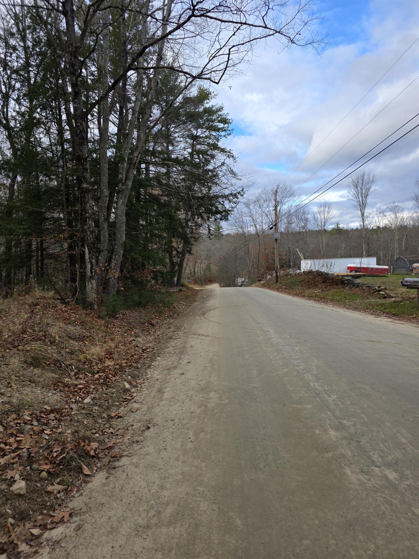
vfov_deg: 73.9
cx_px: 210
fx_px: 371
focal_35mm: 23
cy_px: 280
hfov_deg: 58.9
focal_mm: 6.3
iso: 80
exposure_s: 1/1632
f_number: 1.7
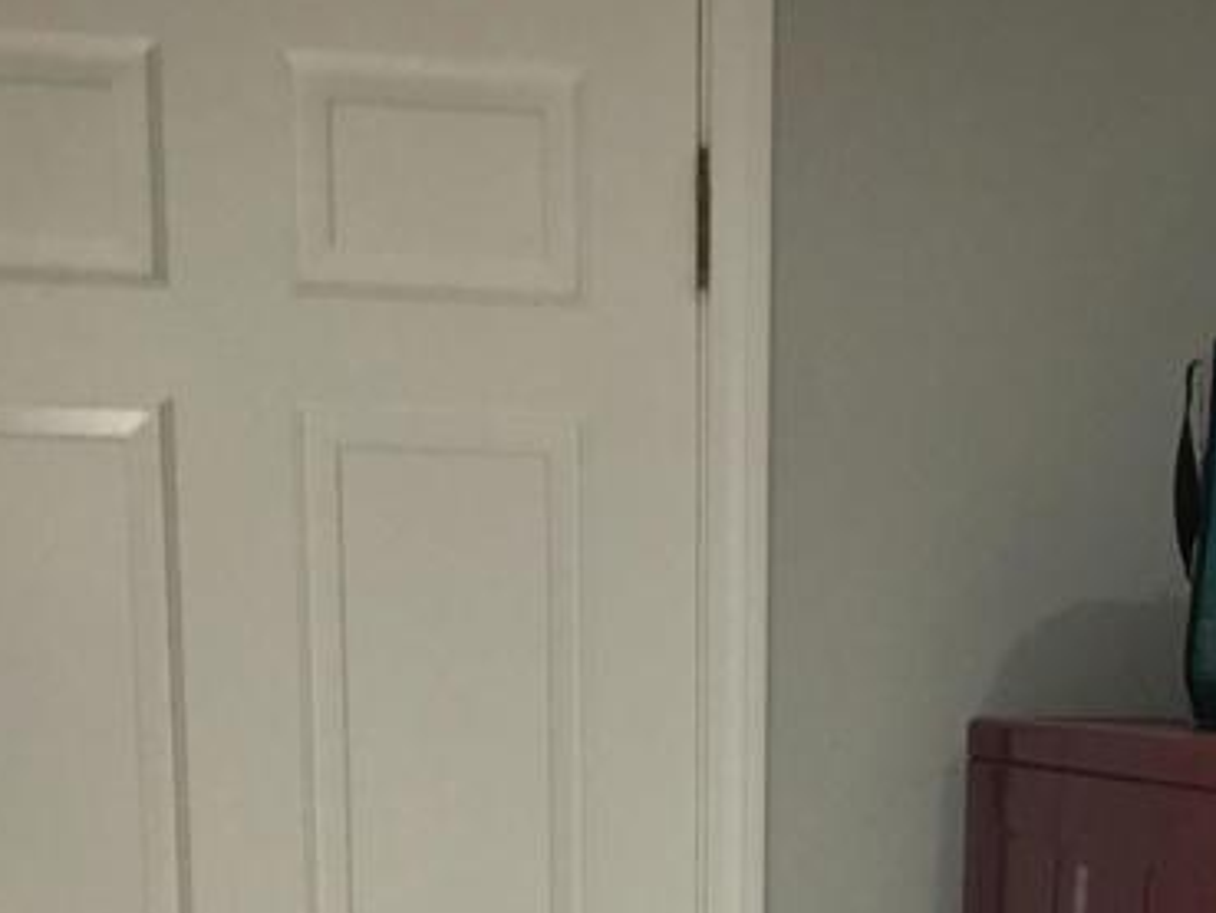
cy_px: 1203
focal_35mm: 86
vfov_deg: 16.2
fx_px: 3022
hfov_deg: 22.6
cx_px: 824
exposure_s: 1/30
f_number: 2.4
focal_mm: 3.3
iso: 100
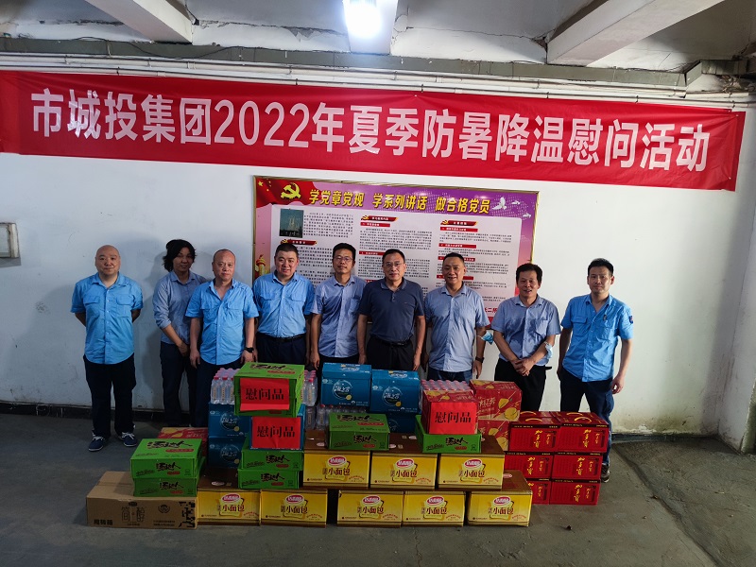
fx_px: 524
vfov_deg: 56.8
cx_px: 378
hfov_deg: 71.6
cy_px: 284
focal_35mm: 24
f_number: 1.69
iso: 309
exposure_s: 1/100
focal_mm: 6.72
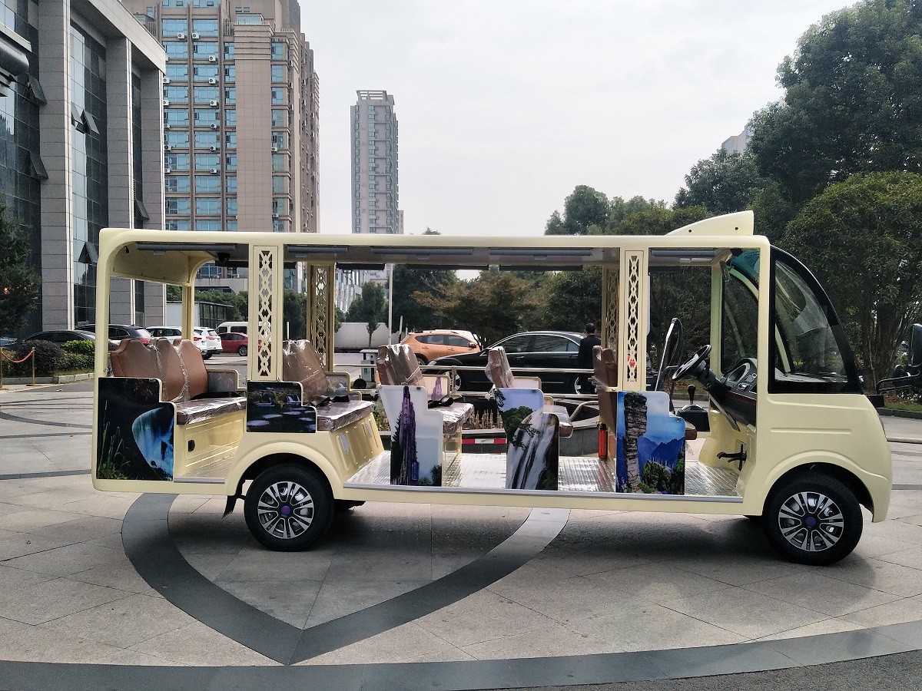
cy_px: 346
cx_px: 461
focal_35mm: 26
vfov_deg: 53.1
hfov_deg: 67.3
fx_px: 693
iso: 125
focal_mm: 3.88
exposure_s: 1/1775
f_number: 2
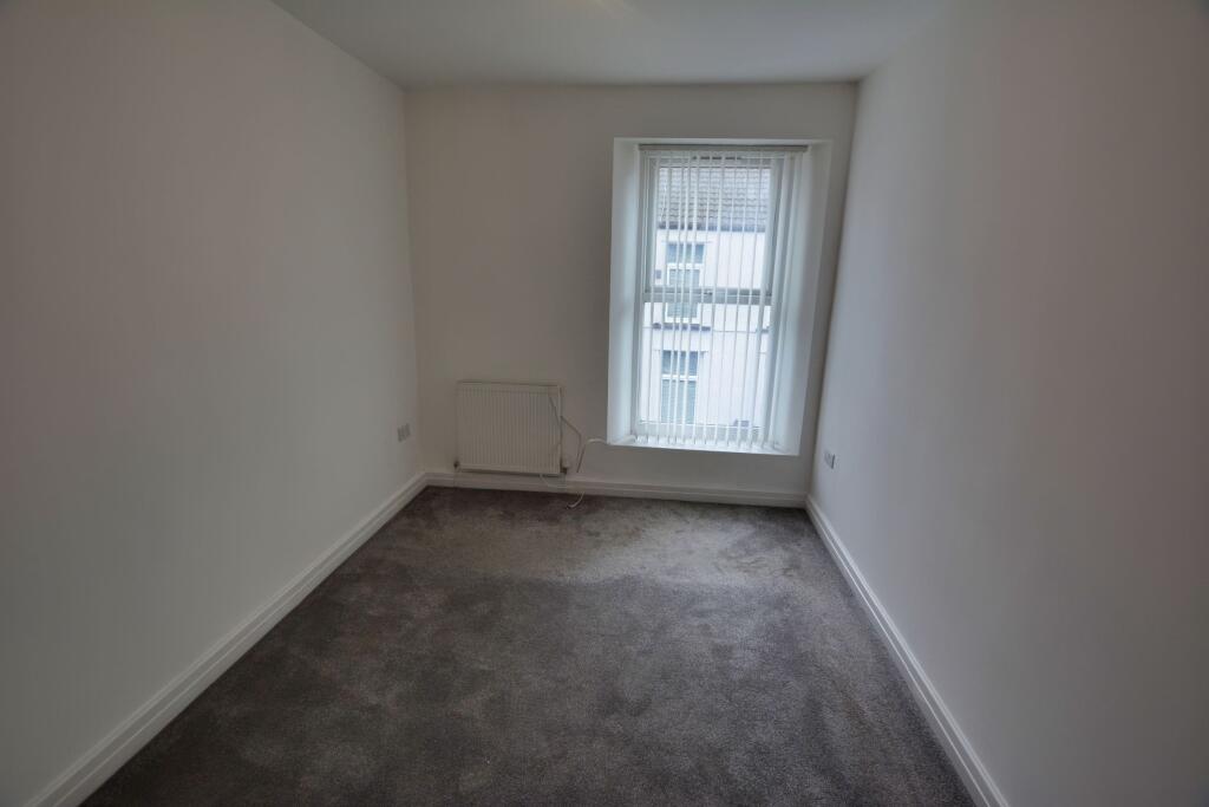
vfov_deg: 77.3
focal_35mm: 15
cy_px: 404
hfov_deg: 100.4
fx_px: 504
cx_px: 604
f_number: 5.6
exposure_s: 1/125
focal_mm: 10
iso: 280
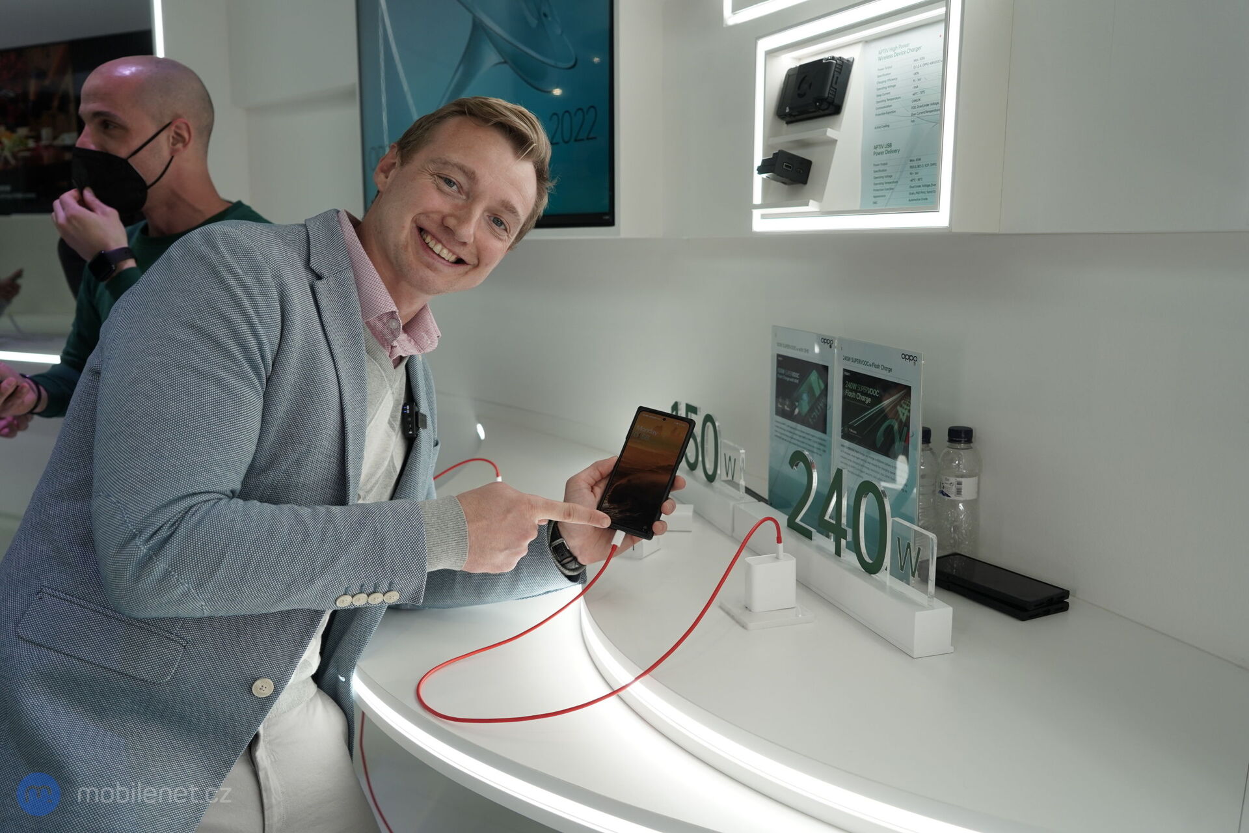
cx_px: 624
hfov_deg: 63.7
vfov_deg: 45.0
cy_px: 416
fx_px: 1006
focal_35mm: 29
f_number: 4
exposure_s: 1/200
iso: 400
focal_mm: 29
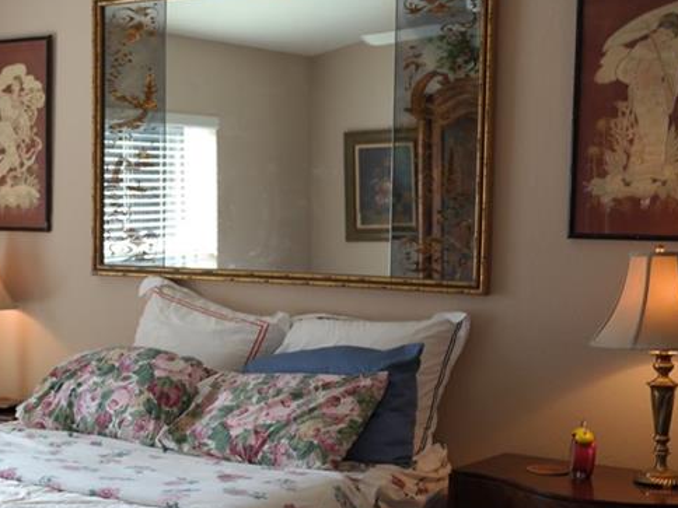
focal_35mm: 61
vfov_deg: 24.0
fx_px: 1195
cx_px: 134
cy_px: 305
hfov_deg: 30.9
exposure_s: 1/40
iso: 200
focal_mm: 20
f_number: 3.5
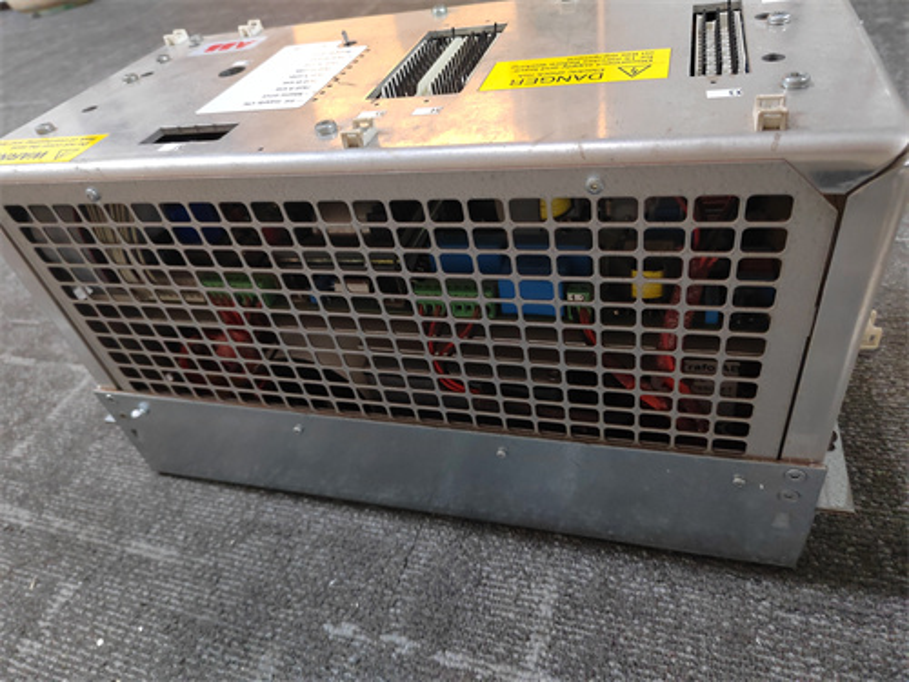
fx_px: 604
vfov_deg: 58.9
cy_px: 341
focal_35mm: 23
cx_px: 454
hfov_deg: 73.9
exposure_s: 1/50
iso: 3250
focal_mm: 5.52
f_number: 1.9
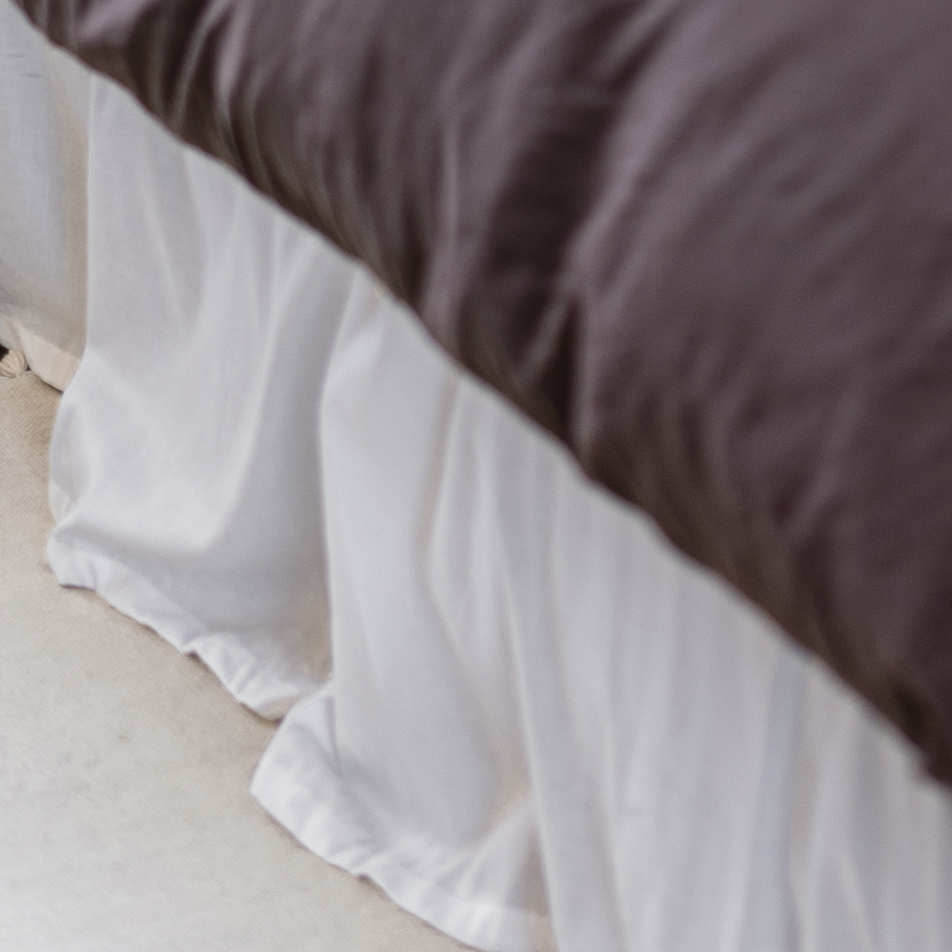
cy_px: -1417
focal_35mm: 196
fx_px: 6098
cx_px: 1114
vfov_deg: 8.1
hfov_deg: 8.8
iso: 100
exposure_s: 1/200
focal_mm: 35
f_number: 1.4
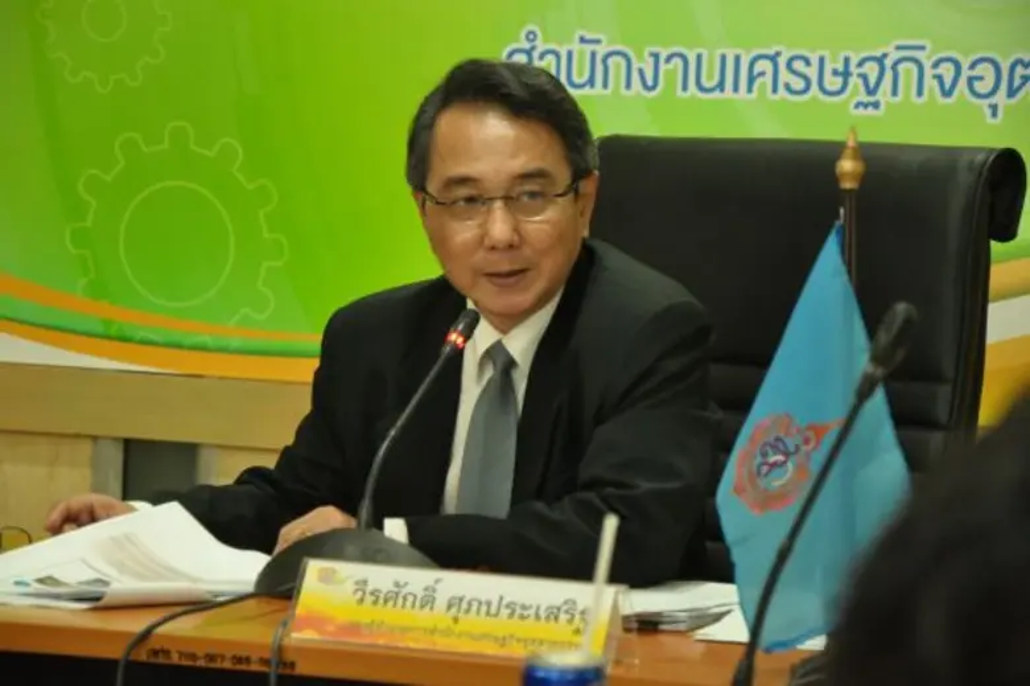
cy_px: 343
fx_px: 4203
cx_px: 515
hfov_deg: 14.0
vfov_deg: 9.3
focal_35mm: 147
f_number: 5.6
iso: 2500
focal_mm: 98
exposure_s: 1/25
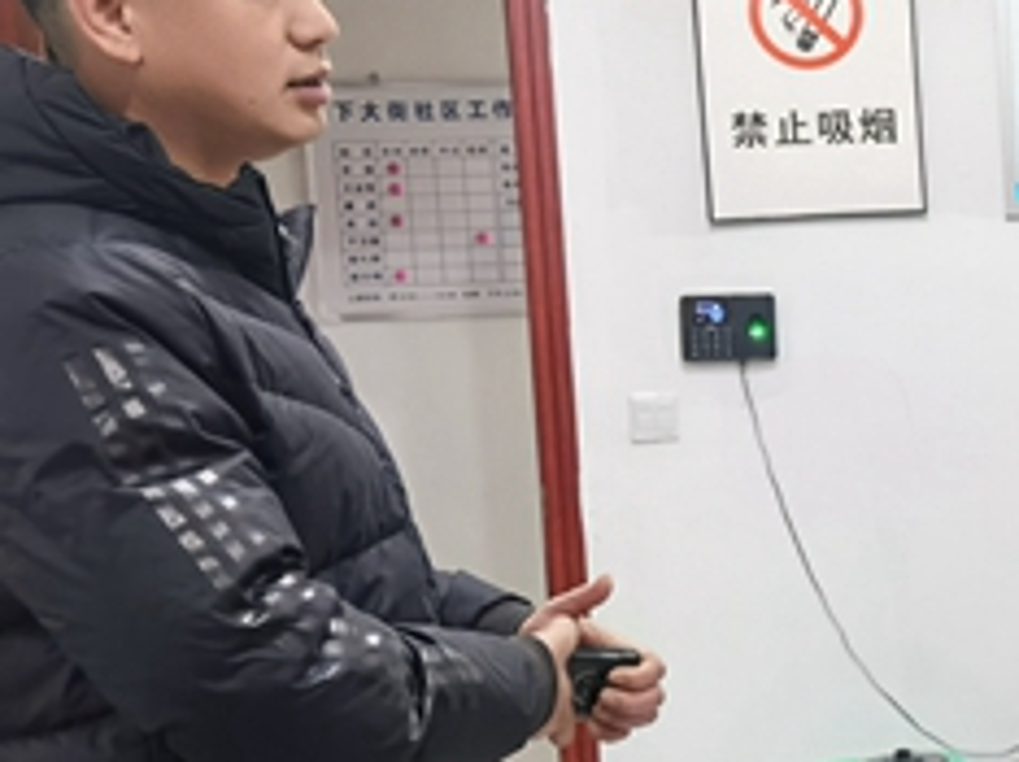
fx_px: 2176
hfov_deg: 23.7
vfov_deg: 19.8
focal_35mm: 74
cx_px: 1267
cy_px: 523
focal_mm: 6.71
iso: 125
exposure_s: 1/50
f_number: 1.9
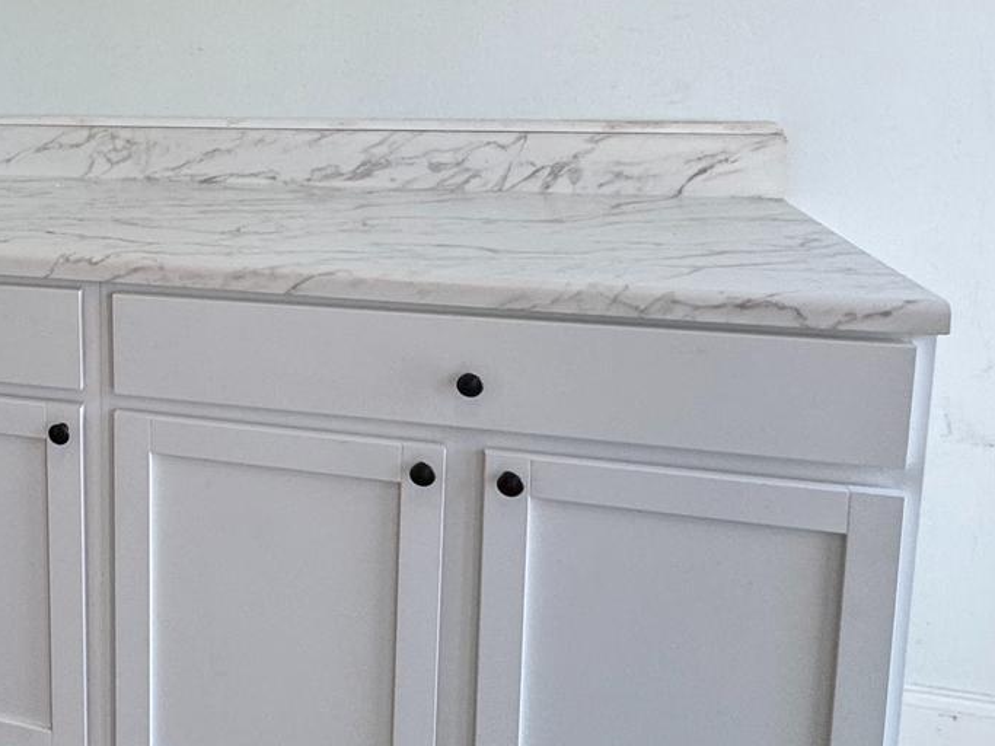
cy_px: 152
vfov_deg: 33.4
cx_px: -99
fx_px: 1207
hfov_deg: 37.5
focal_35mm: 42
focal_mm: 2.22
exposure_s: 1/120
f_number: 2.2
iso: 125
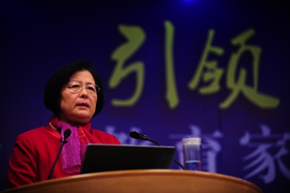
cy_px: 96
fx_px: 966
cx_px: 145
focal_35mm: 120
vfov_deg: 11.4
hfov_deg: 17.1
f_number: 2.8
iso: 1000
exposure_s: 1/400
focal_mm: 120
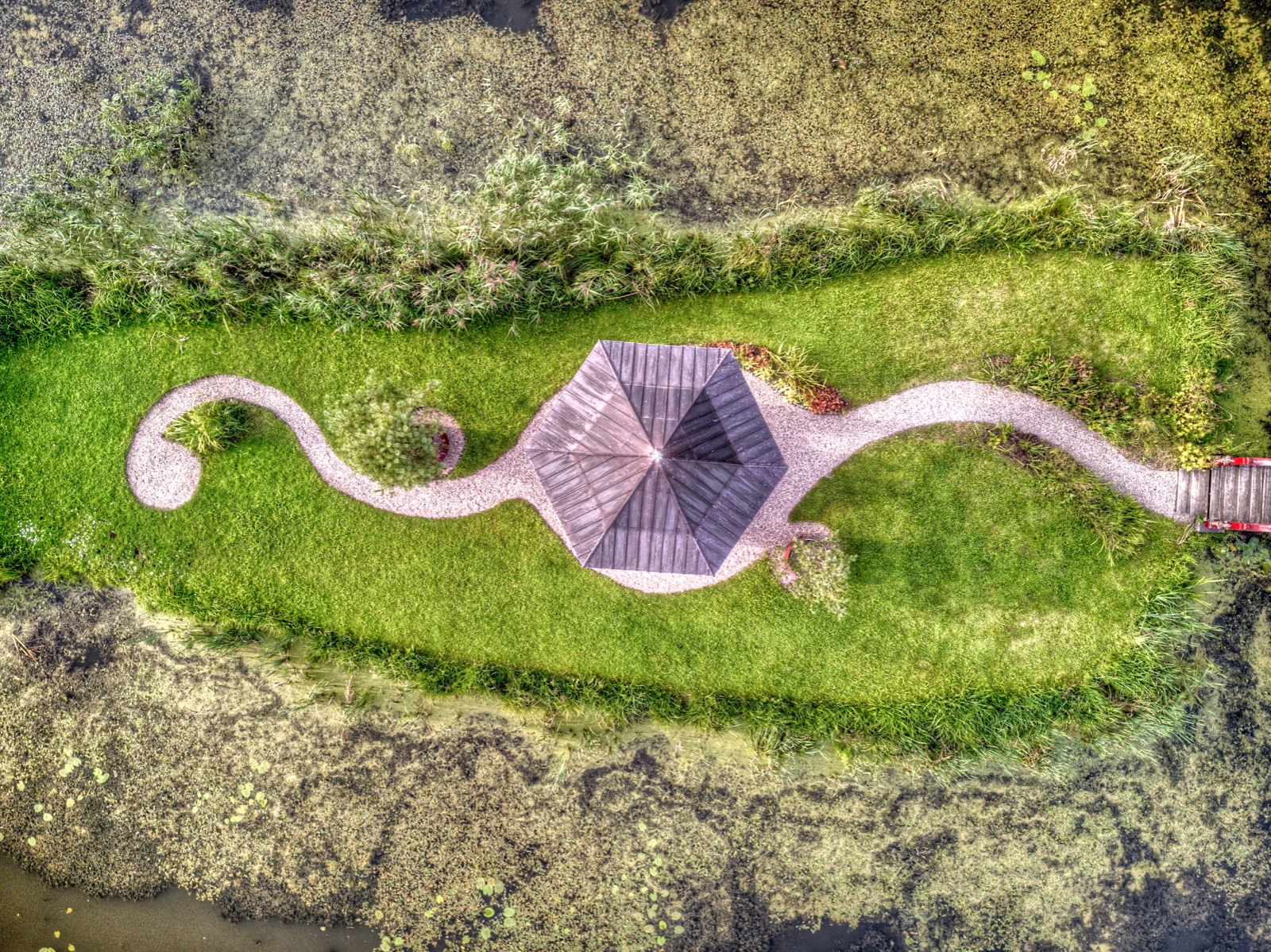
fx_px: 954
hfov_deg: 67.3
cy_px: 476
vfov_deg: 53.0
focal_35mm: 26
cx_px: 636
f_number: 2.2
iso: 122
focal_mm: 4.7
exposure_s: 1/100
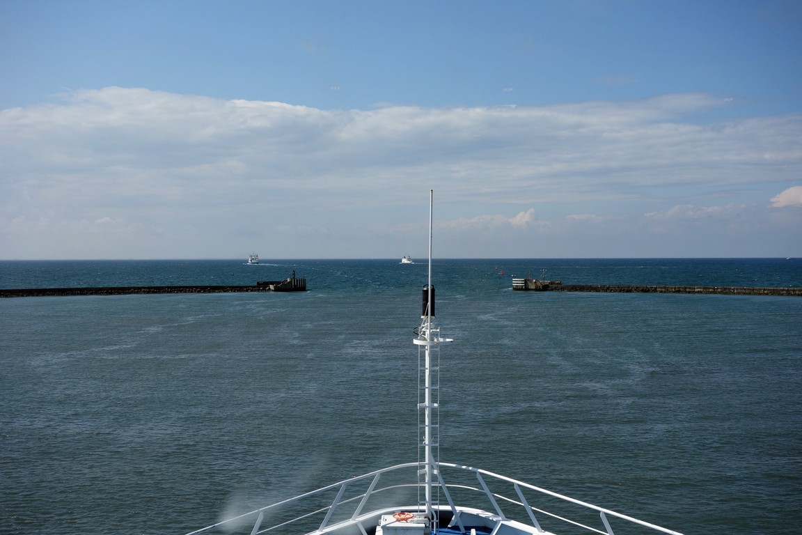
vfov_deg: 28.6
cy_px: 268
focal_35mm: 47
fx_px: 1047
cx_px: 401
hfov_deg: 41.9
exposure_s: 1/400
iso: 125
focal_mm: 17.4
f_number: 5.6
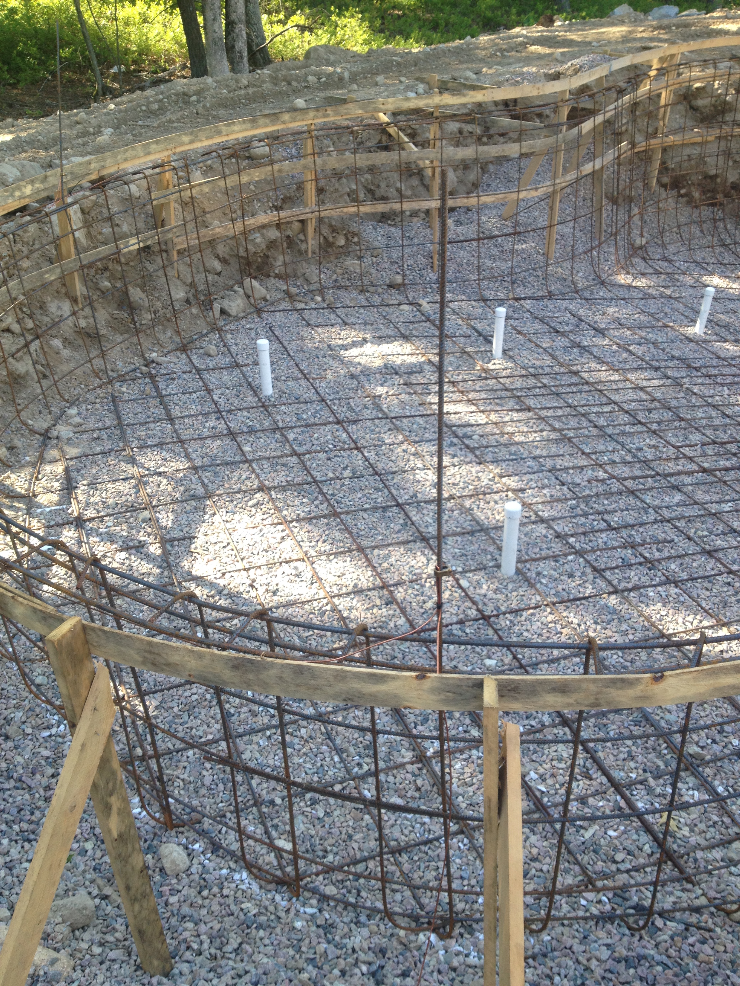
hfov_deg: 40.7
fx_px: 998
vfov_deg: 52.6
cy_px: 493
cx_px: 370
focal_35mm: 35
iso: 50
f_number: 2.4
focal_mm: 4.28
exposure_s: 1/143
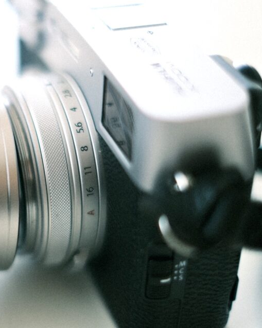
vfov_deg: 25.4
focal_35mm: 75
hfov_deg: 20.0
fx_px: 727
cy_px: 164
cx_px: 21
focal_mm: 35
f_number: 1.4
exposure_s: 1/1100
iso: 640
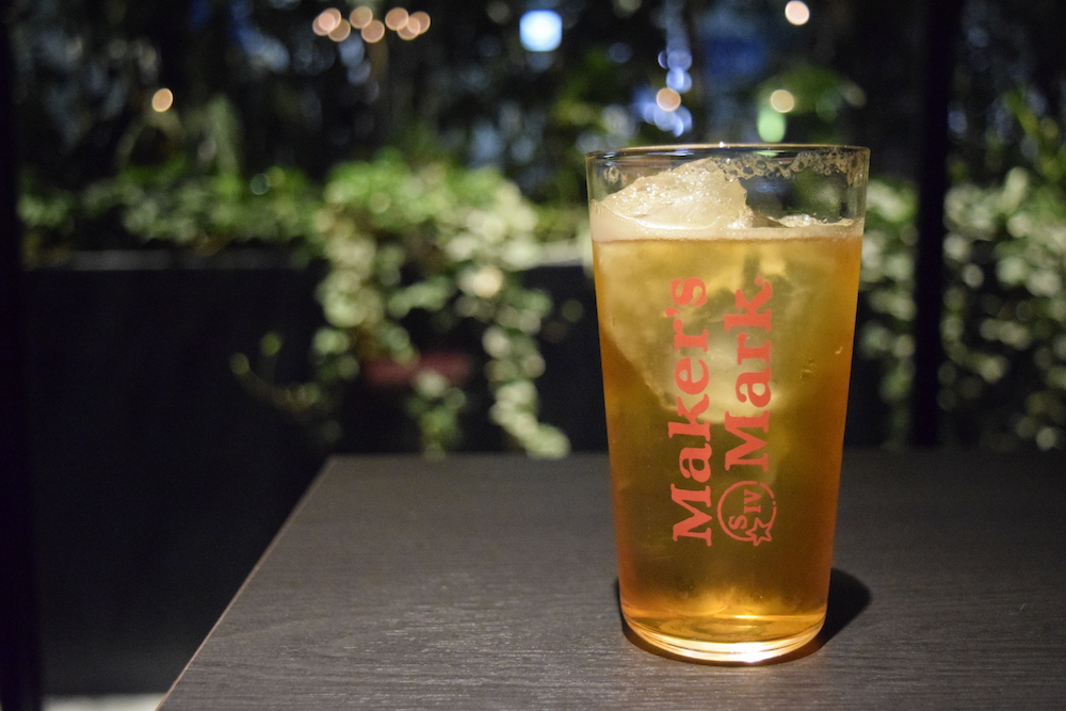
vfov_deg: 31.9
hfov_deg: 46.4
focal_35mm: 42
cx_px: 533
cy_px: 356
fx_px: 1244
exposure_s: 1/50
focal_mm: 28
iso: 9000
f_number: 4.2
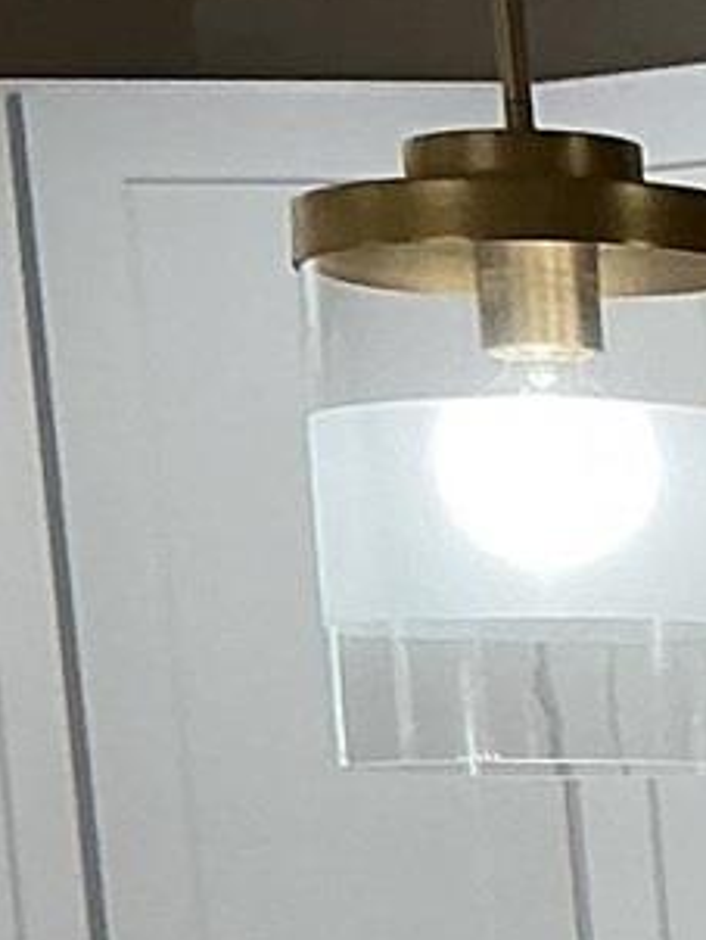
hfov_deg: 6.3
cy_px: 2070
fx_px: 6001
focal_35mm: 221
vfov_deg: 8.4
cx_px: 1888
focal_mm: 3
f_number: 1.8
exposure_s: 1/60
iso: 32
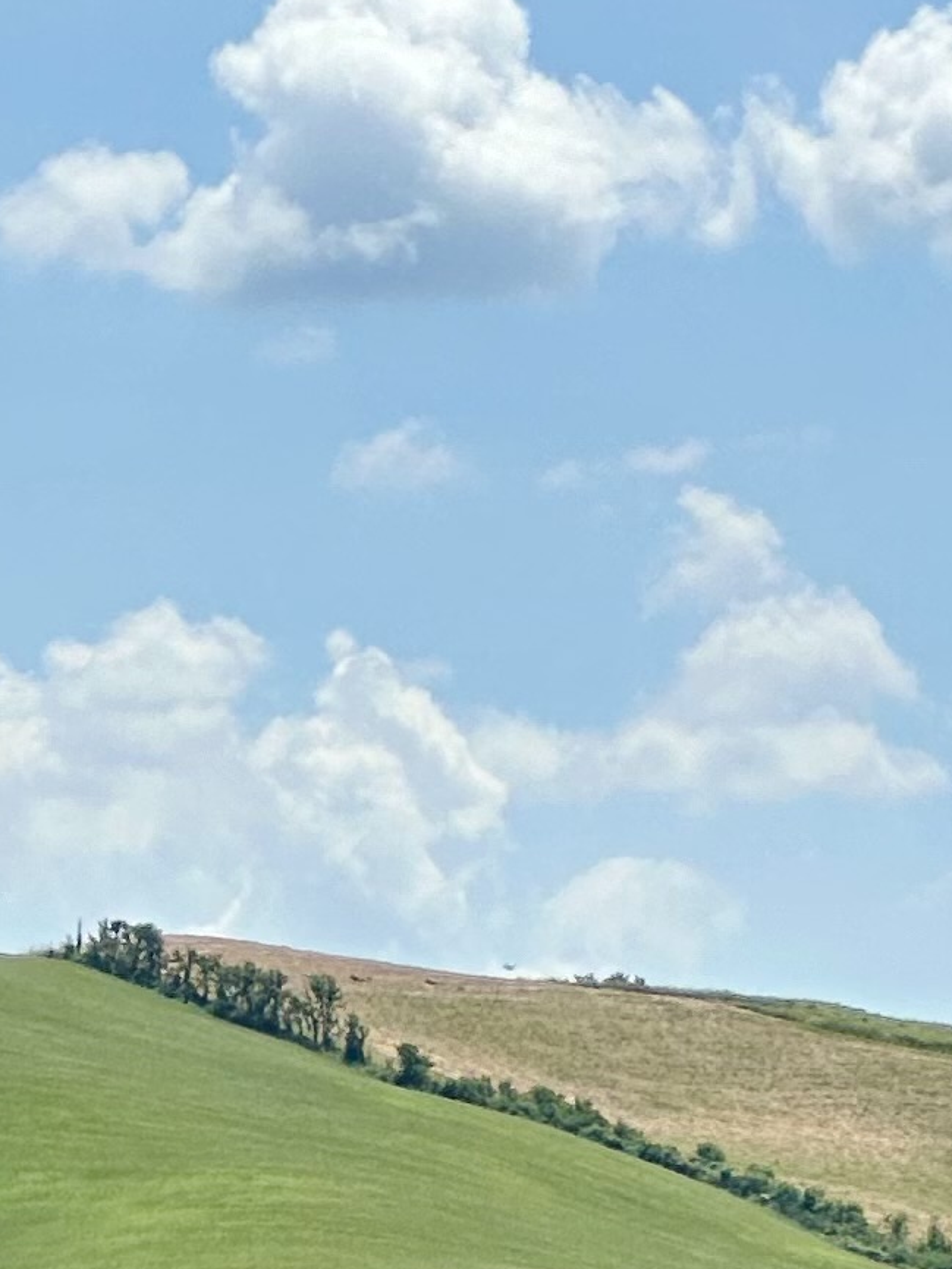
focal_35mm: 359
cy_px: 2476
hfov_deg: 4.1
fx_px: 13161
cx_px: 329
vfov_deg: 5.4
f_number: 2.8
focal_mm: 9
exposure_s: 1/1054
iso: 32
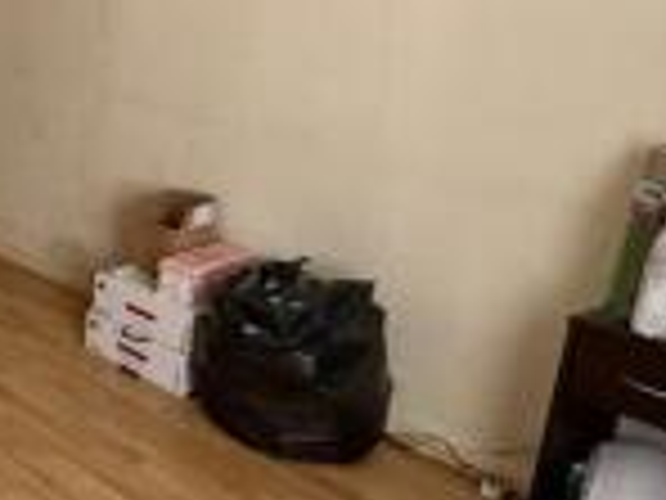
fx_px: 1058
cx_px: -295
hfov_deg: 26.7
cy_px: 151
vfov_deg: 26.3
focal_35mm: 55
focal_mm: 2.22
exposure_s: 1/99
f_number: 2.2
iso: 250
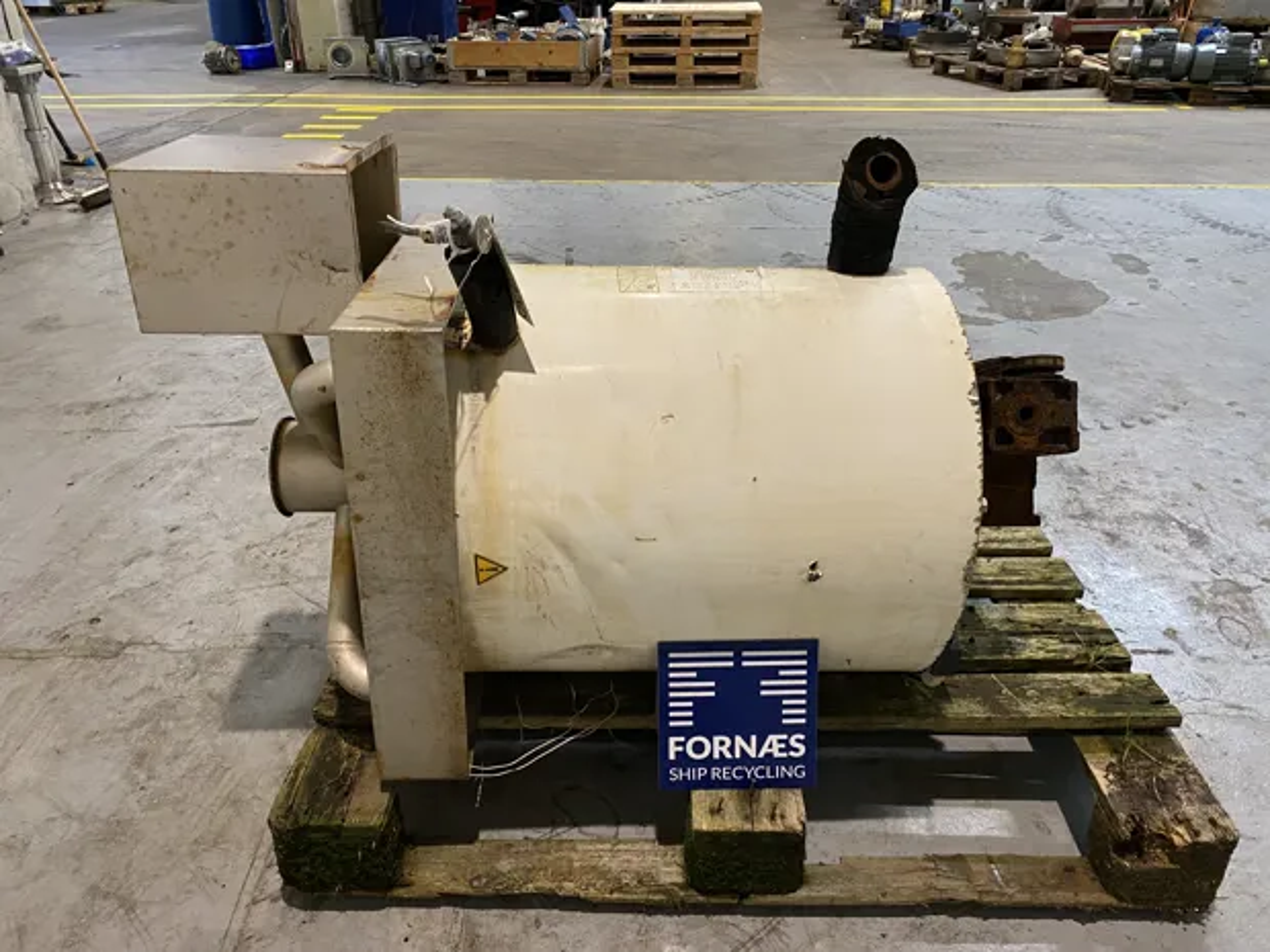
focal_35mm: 26
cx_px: 635
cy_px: 476
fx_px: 954
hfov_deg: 67.3
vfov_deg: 53.1
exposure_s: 1/50
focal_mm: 4.25
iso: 320
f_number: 1.8
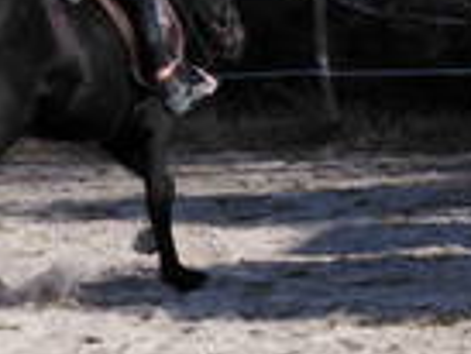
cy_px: 103
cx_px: -86
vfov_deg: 19.3
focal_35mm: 76
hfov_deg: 23.5
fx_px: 1035
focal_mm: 3.46
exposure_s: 1/1094
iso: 100
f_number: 2.2
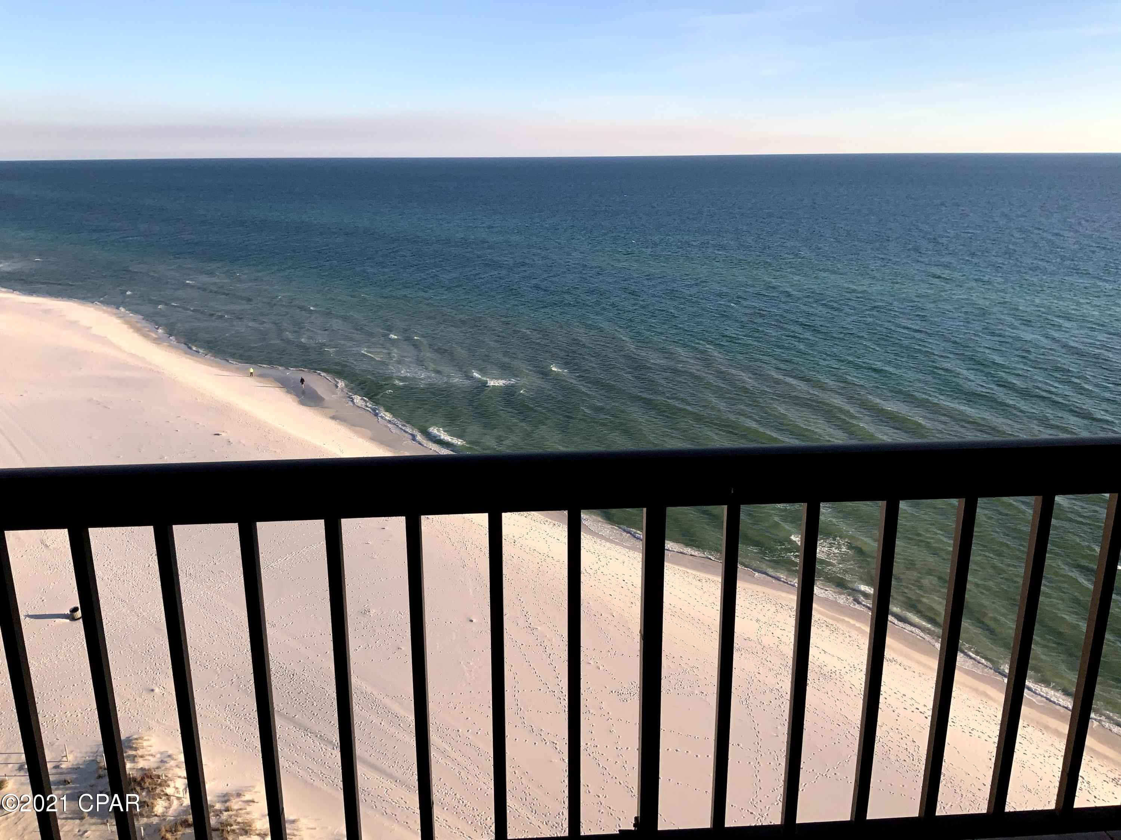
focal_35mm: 29
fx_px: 939
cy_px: 420
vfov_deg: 48.2
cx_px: 560
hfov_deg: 61.7
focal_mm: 3
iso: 16
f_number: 1.8
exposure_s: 1/2538
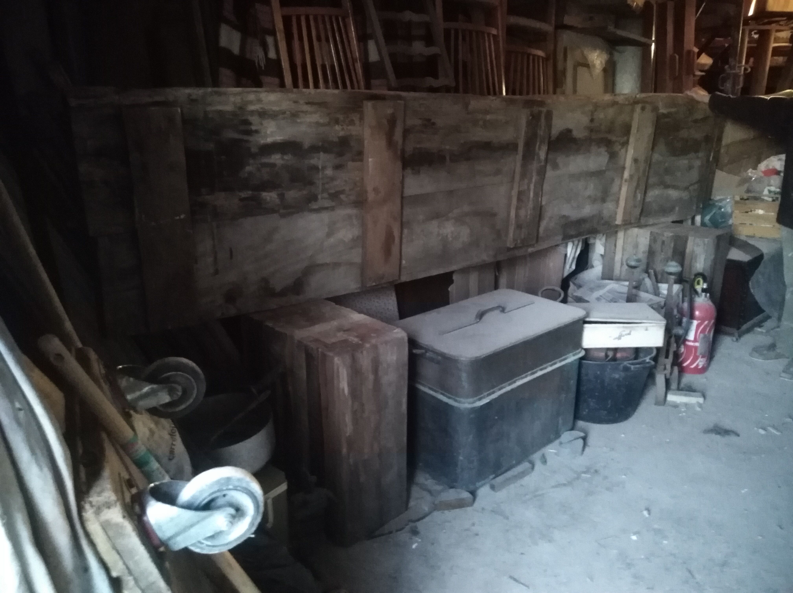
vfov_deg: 53.0
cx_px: 396
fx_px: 595
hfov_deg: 67.4
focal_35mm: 26
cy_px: 296
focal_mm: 3.83
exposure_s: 1/12
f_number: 2.2
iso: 4118
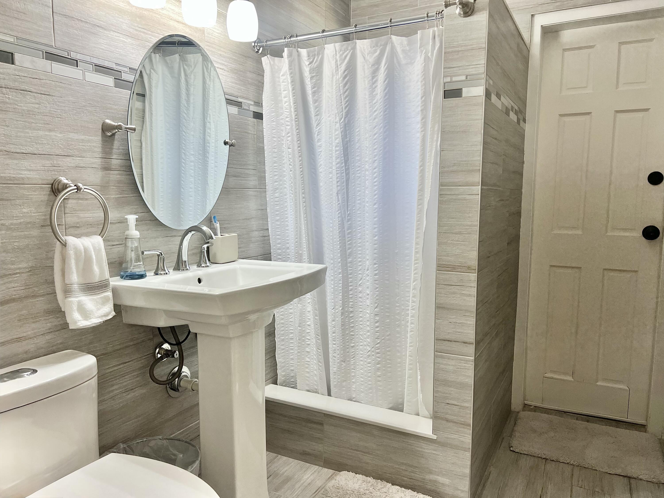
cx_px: 332
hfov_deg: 67.3
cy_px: 249
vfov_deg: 53.1
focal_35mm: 26
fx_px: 499
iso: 80
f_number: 1.5
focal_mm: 5.7
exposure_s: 1/120
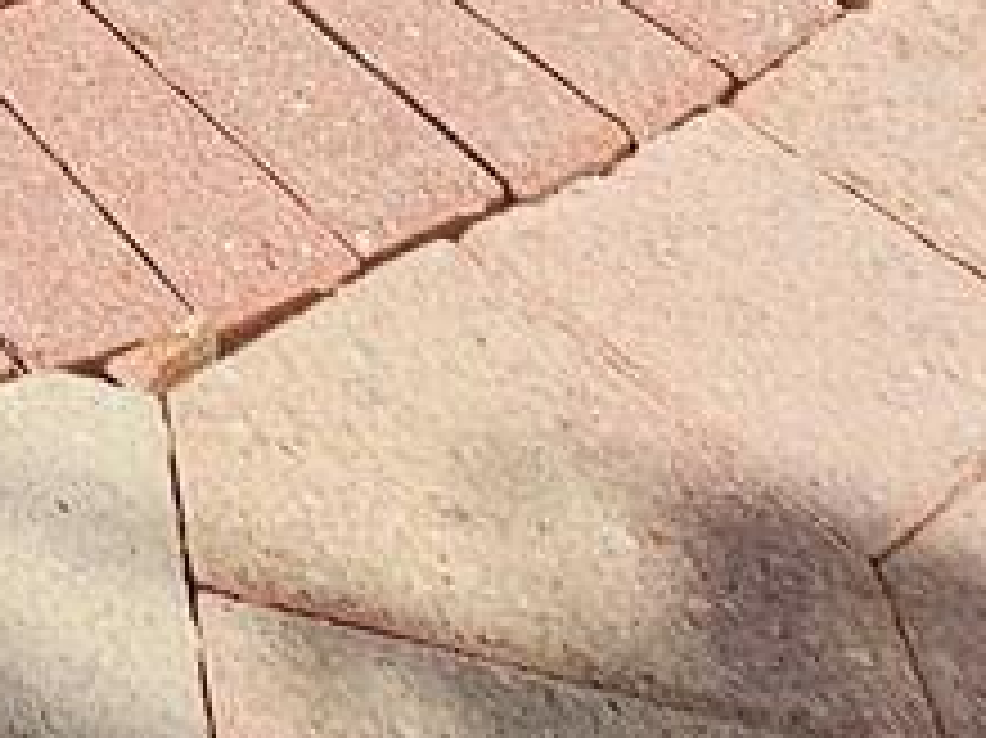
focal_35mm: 95
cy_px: -1858
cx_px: -1202
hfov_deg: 15.0
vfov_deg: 9.3
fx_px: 2704
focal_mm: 2.2
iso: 50
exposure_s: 1/10000
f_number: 2.2
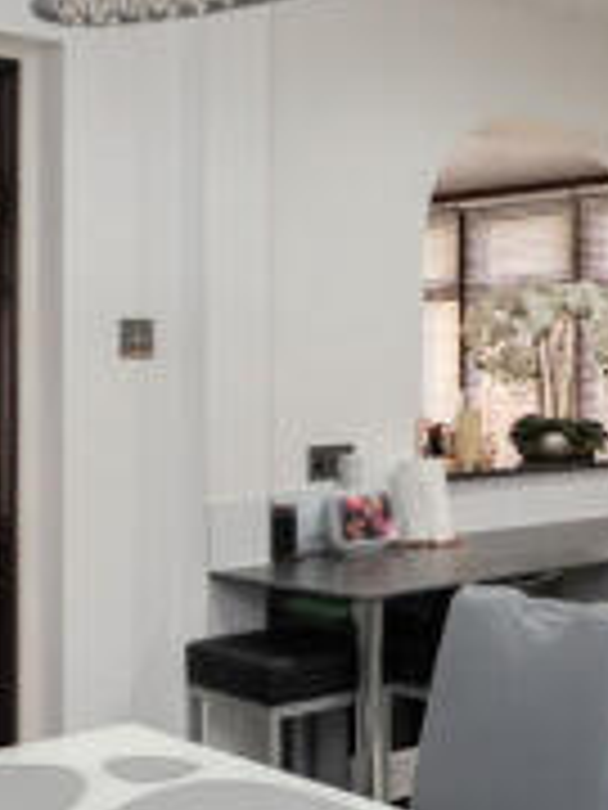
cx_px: 522
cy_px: 466
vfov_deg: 34.3
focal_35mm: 56
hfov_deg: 25.5
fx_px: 1311
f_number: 7.1
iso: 2000
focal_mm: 16
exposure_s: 1/80
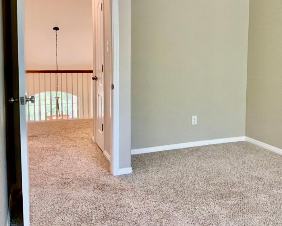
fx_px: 317
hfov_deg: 47.0
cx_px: 194
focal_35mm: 38
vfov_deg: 38.9
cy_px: 84
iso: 125
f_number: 1.8
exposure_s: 1/60
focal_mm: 3
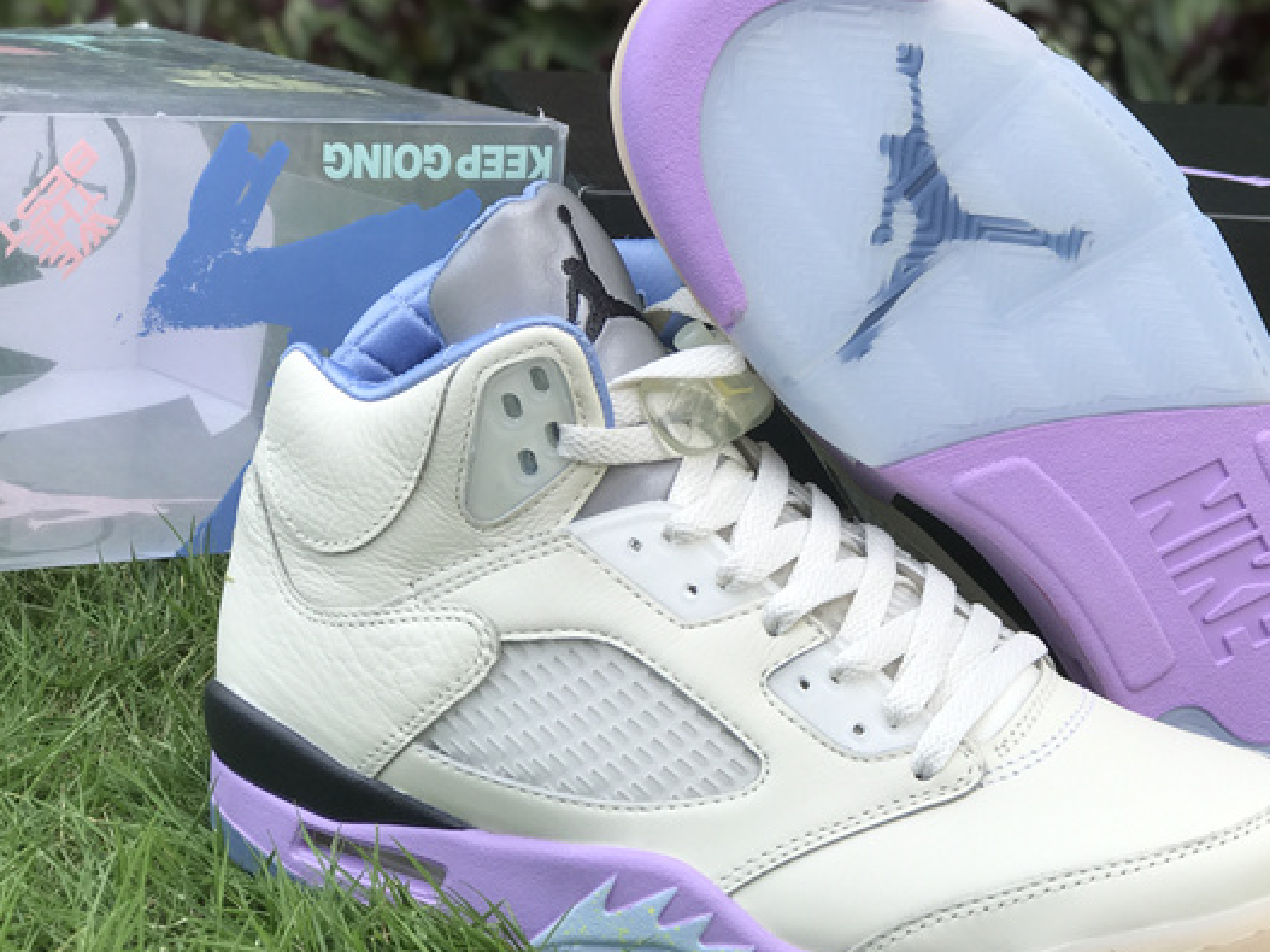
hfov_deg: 24.3
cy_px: 454
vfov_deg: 18.4
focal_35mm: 80
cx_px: 865
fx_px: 2934
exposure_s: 1/346
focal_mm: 6.6
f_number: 2.8
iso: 20
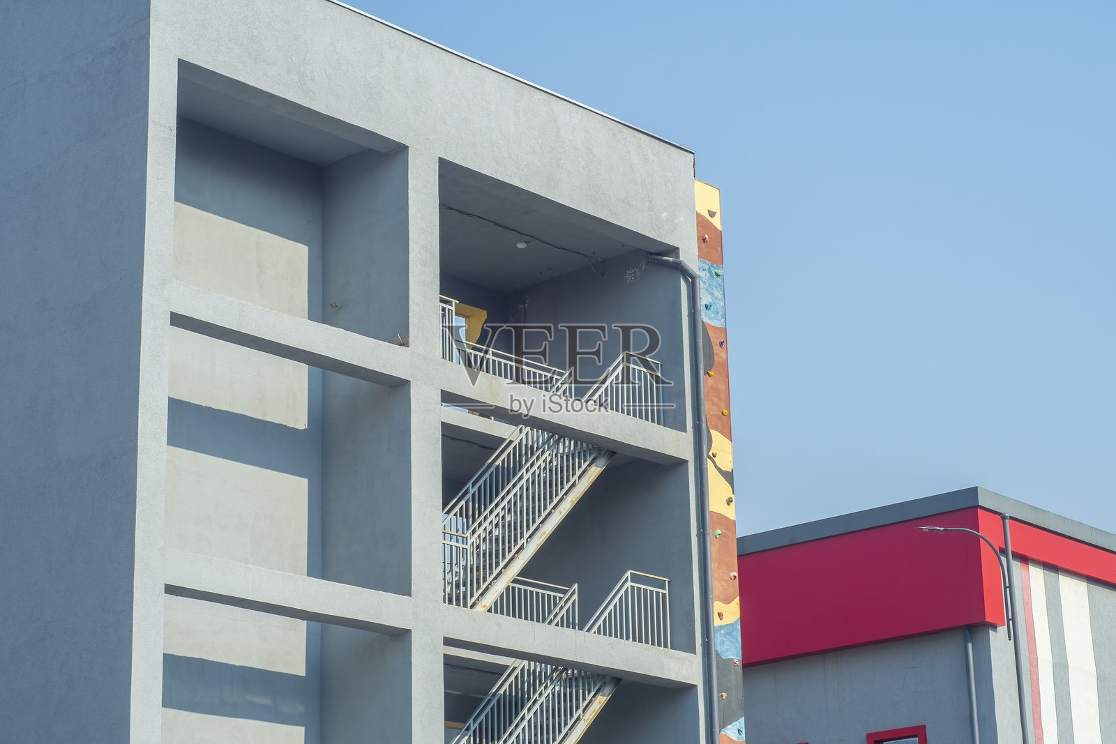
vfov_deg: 18.2
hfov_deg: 27.0
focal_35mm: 75
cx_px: 558
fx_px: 2325
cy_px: 372
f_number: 10
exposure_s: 1/320
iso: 100
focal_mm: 50
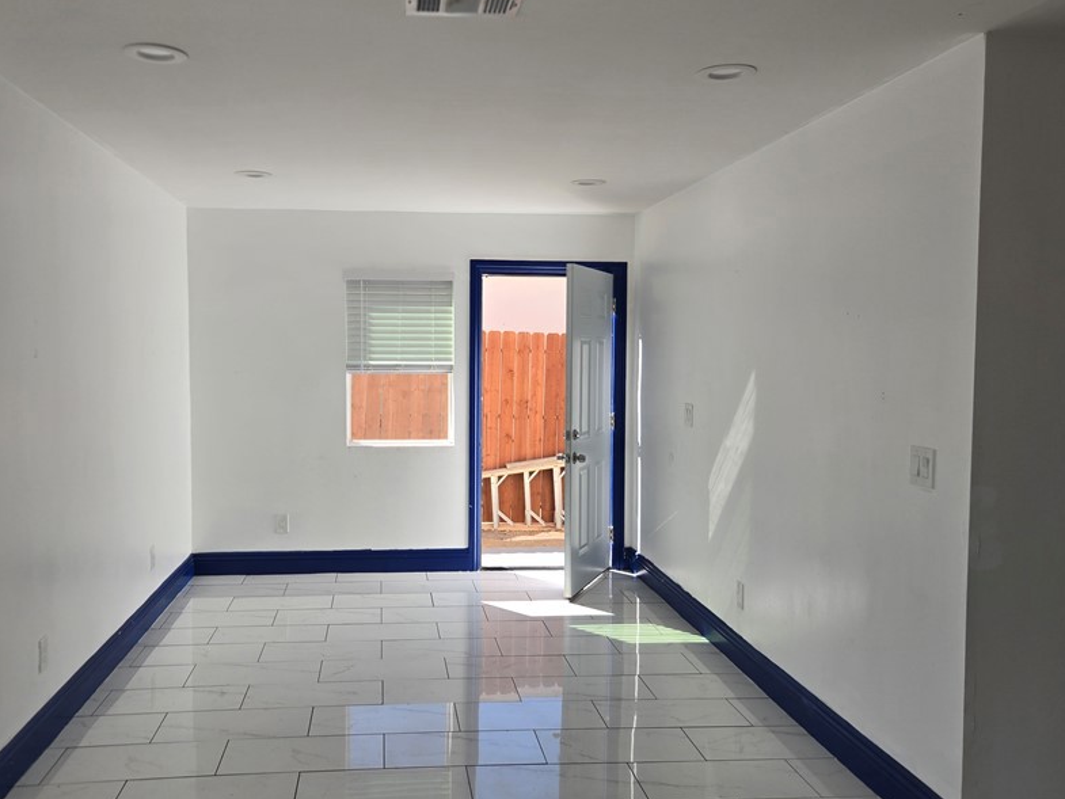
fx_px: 923
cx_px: 472
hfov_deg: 59.8
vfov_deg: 46.8
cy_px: 412
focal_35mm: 30
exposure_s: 1/420
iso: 25
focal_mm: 5.4
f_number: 1.8
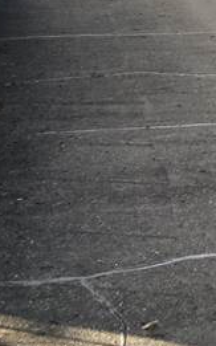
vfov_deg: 16.1
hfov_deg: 11.6
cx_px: 293
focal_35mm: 109
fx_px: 1027
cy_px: -284
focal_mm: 3.99
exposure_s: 1/787
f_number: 1.8
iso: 20
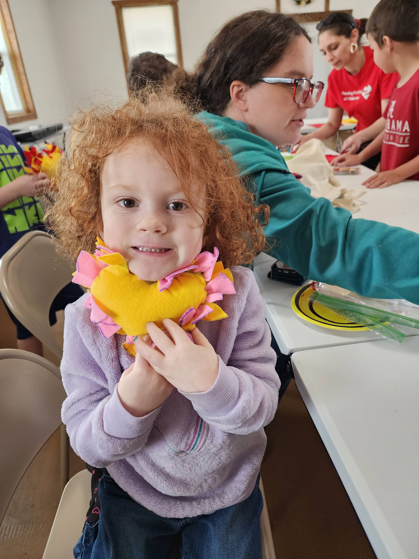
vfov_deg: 73.9
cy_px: 280
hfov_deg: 58.9
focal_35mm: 23
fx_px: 371
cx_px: 210
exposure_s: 1/120
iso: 320
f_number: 1.8
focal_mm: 6.4
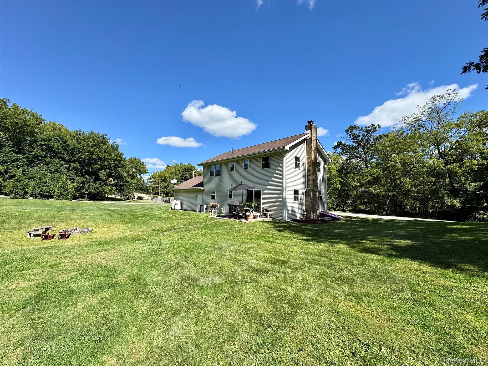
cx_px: 244
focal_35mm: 14
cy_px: 183
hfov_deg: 102.1
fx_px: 197
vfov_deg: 85.7
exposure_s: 1/1832
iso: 50
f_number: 2.2
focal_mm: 2.22
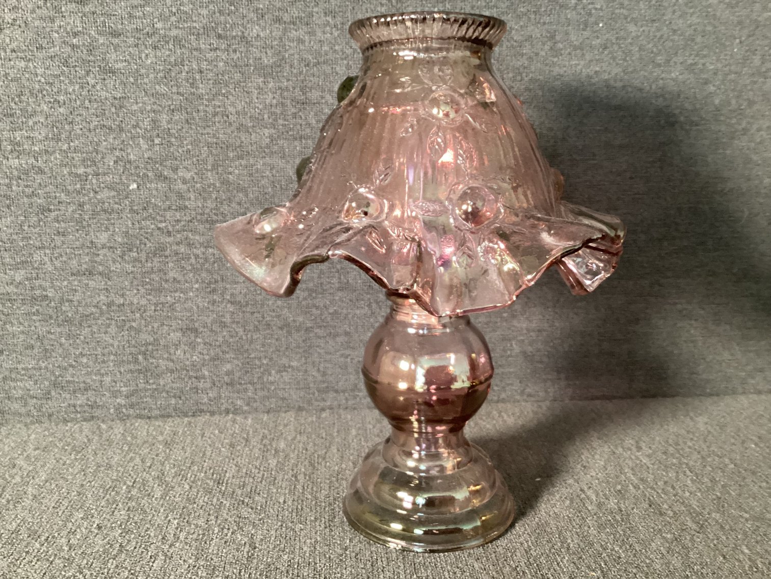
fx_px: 691
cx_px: 386
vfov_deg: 45.4
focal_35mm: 31
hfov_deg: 58.3
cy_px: 290
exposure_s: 1/30
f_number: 2.4
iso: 400
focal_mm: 3.3
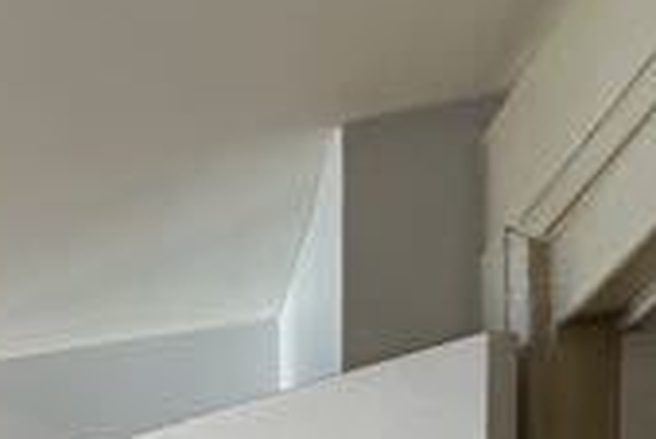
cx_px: -986
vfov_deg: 13.3
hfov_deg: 14.1
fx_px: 1605
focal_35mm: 88
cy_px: 890
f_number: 2.2
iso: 80
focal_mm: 2.22
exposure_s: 1/120
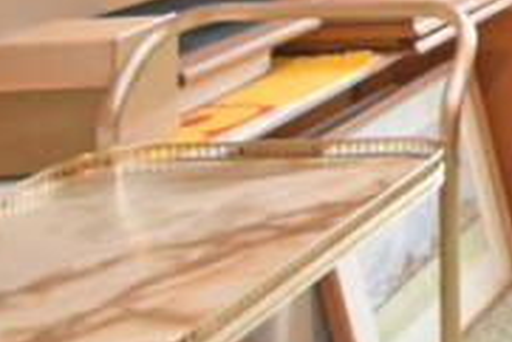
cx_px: 1284
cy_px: -309
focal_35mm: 85
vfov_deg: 14.0
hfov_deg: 14.2
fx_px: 1210
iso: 1400
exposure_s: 1/125
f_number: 4
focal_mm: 10
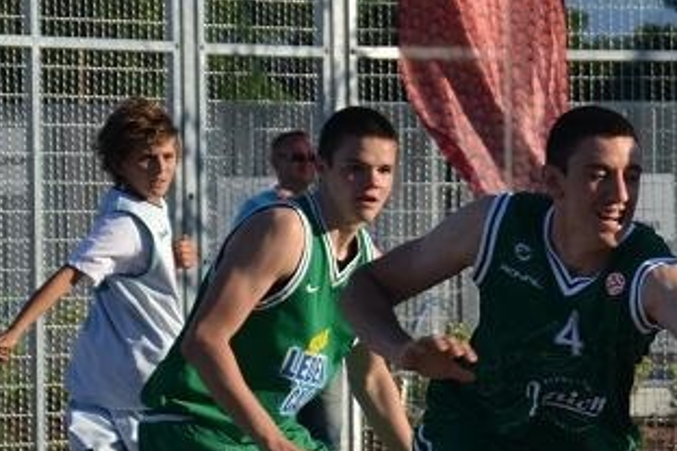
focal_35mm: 408
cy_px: 294
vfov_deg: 3.4
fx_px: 7672
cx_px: 940
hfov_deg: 5.0
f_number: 5.6
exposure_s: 1/500
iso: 125
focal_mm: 92
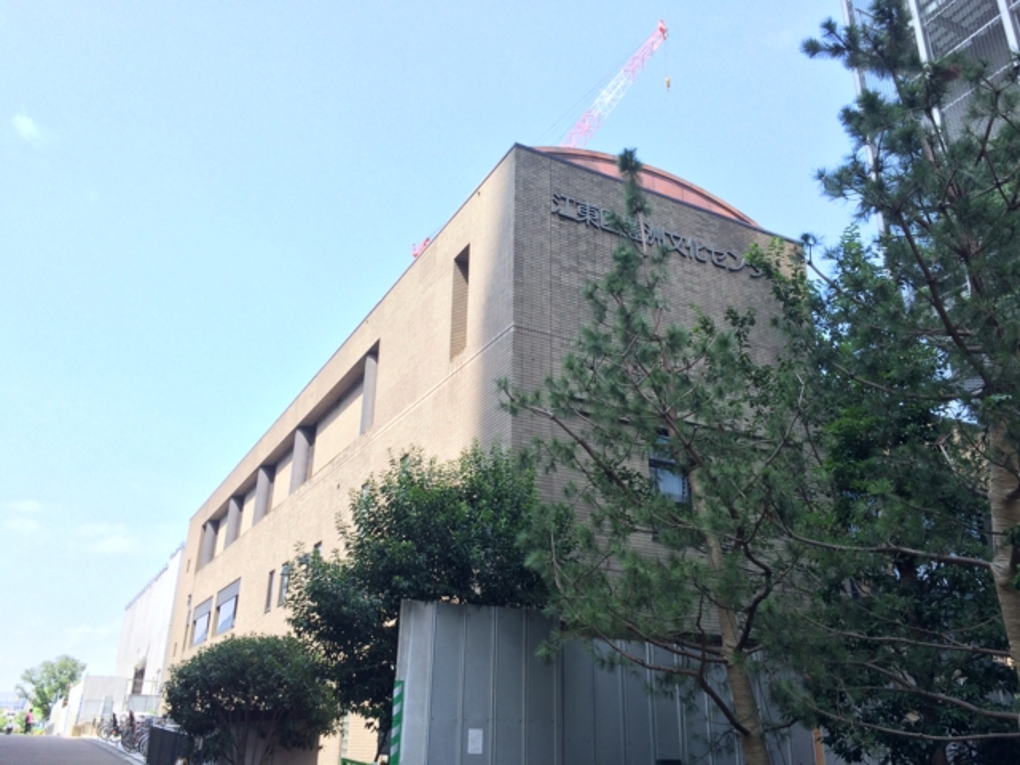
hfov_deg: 61.7
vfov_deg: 48.2
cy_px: 382
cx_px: 510
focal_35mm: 29
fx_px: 855
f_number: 2.2
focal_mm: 4.15
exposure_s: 1/507
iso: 32
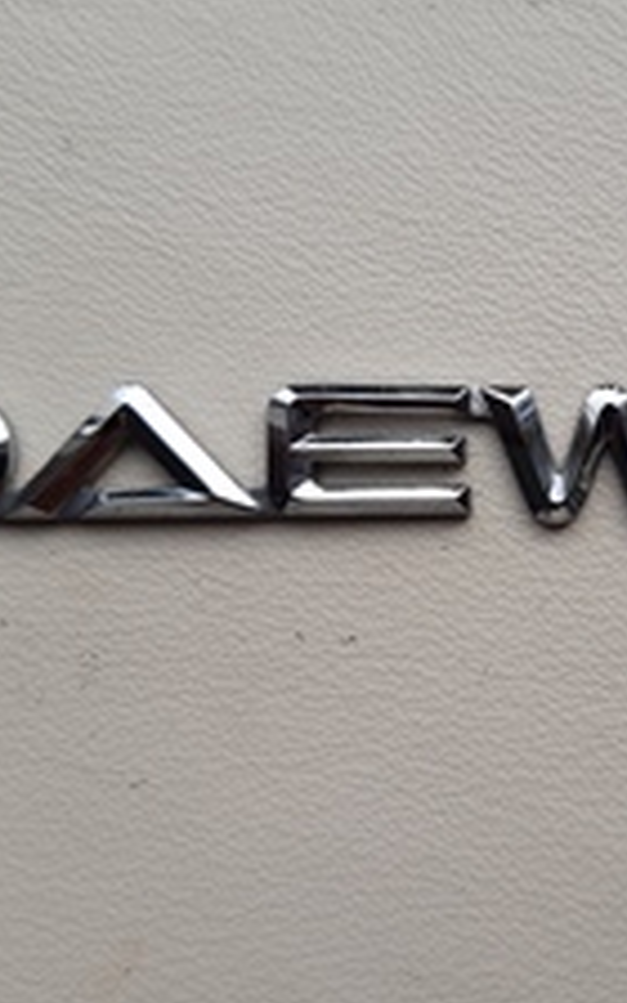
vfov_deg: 46.2
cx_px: 502
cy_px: 477
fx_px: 1176
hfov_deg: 29.2
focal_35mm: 43
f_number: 1.7
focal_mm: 3.92
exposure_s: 1/426
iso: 40
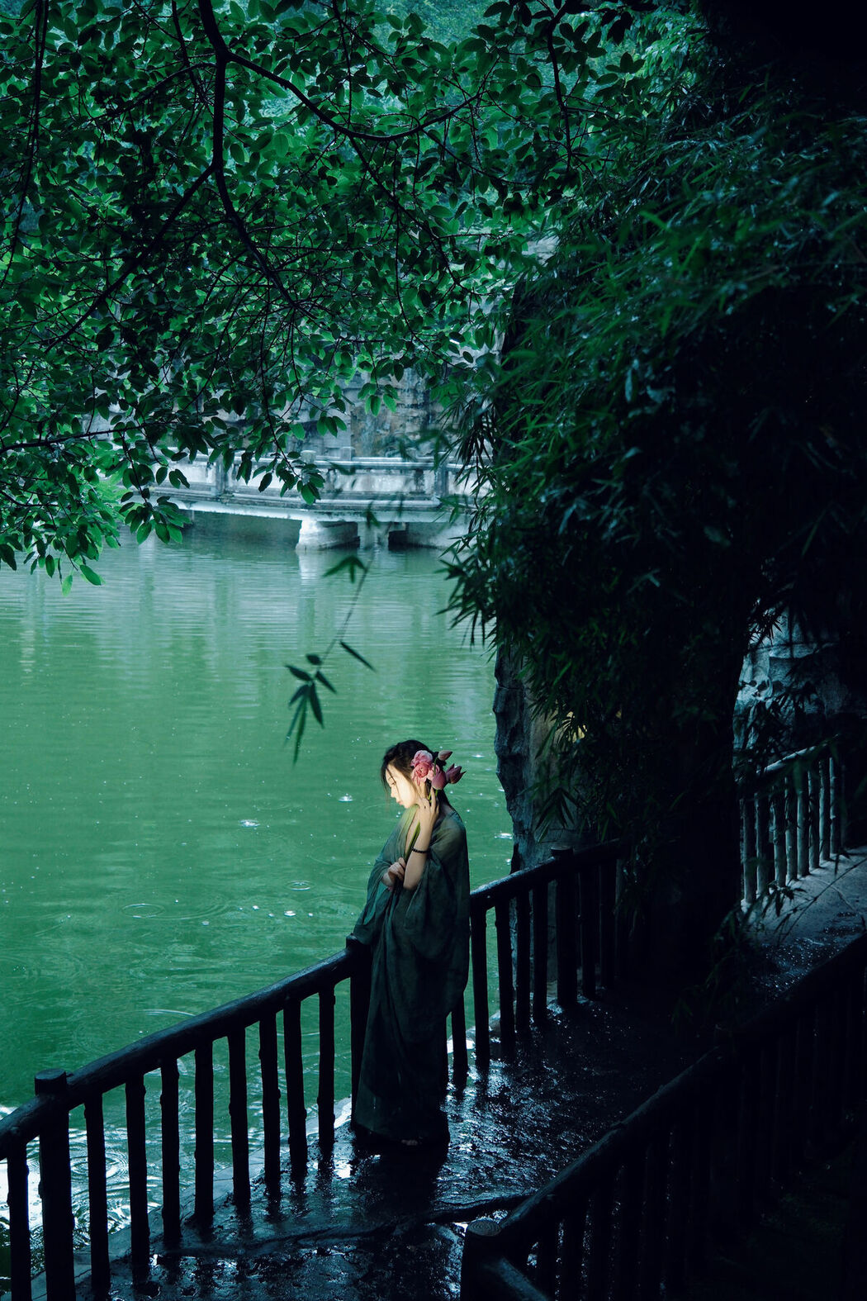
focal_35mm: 48
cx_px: 434
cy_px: 650
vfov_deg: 41.1
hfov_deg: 28.1
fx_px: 1734
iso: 800
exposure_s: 1/125
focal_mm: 32
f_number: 2.8
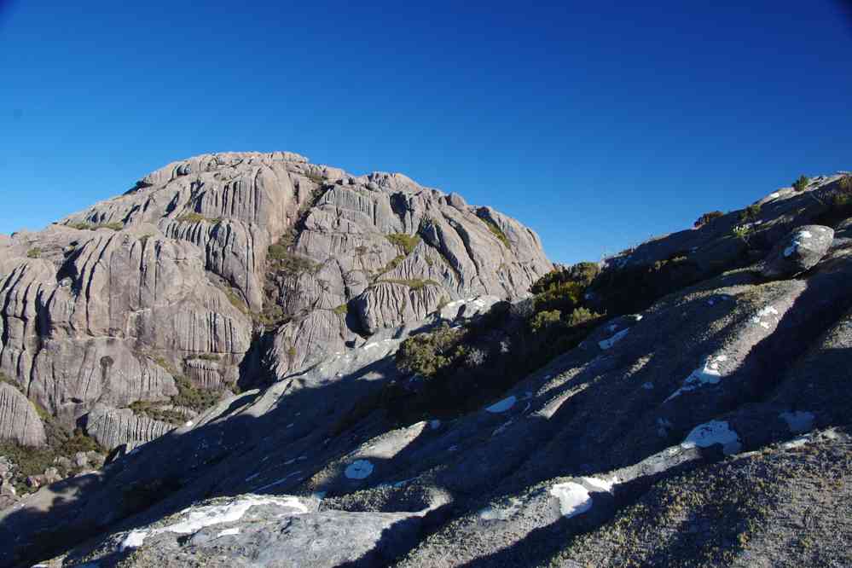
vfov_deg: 38.2
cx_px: 426
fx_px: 820
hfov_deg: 54.9
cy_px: 284
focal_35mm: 35
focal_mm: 23.1
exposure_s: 1/60
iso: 200
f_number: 11
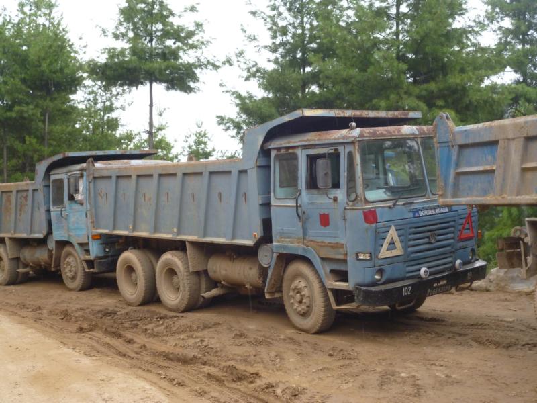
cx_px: 268
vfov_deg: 30.3
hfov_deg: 39.7
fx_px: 745
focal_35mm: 48
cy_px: 202
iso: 250
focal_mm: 8.6
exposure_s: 1/160
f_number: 4
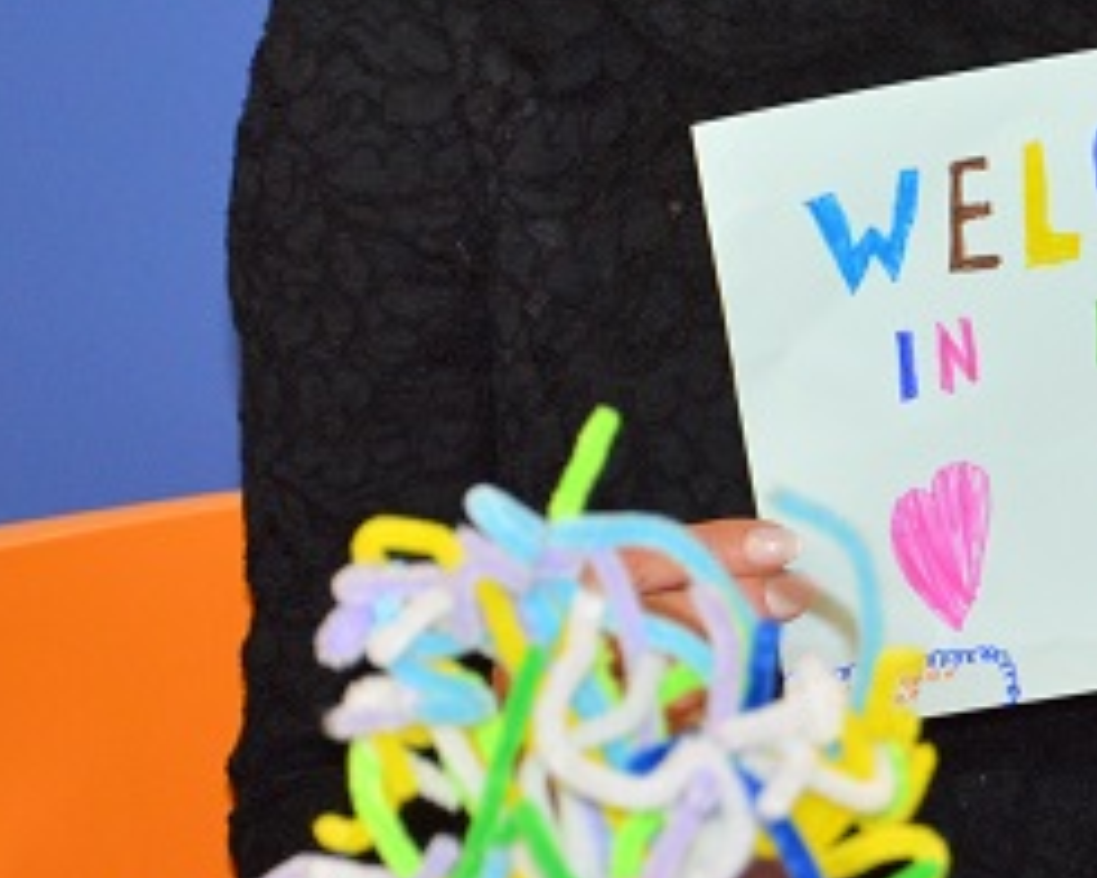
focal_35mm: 321
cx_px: 954
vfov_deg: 4.8
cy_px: 52
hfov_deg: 6.0
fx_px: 10422
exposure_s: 1/60
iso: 800
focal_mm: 70
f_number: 5.3
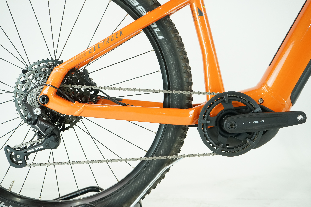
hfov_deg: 46.4
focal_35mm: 42
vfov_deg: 31.9
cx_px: 156
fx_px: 363
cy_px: 104
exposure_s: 1/200
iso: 2500
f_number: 5.6
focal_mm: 42
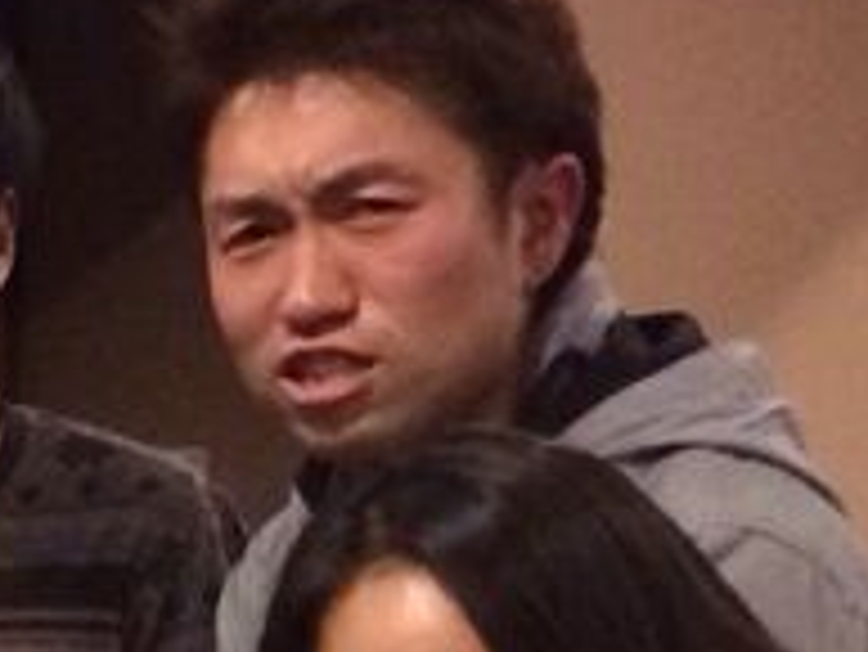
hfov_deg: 9.0
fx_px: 4993
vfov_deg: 7.2
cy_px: 1304
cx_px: -1138
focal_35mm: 199
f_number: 2.2
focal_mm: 4.12
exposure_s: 1/20
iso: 320
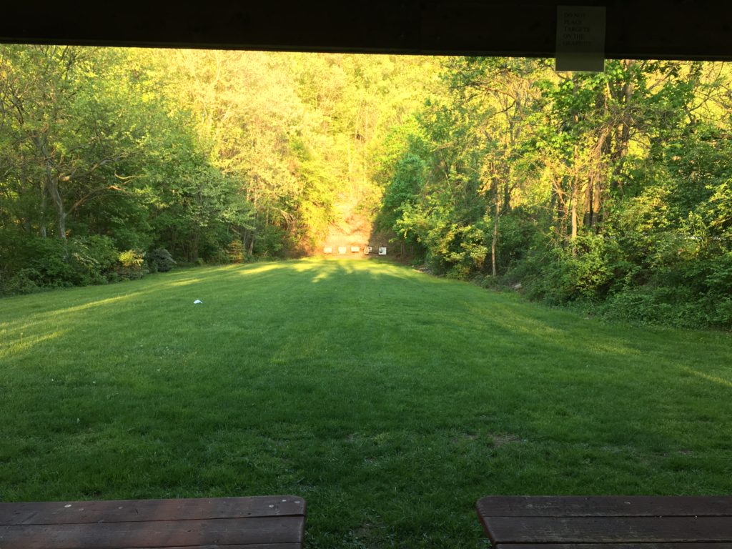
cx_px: 366
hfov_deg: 61.7
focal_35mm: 29
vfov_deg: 48.2
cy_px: 274
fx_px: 613
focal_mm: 4.15
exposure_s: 1/60
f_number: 2.2
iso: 32
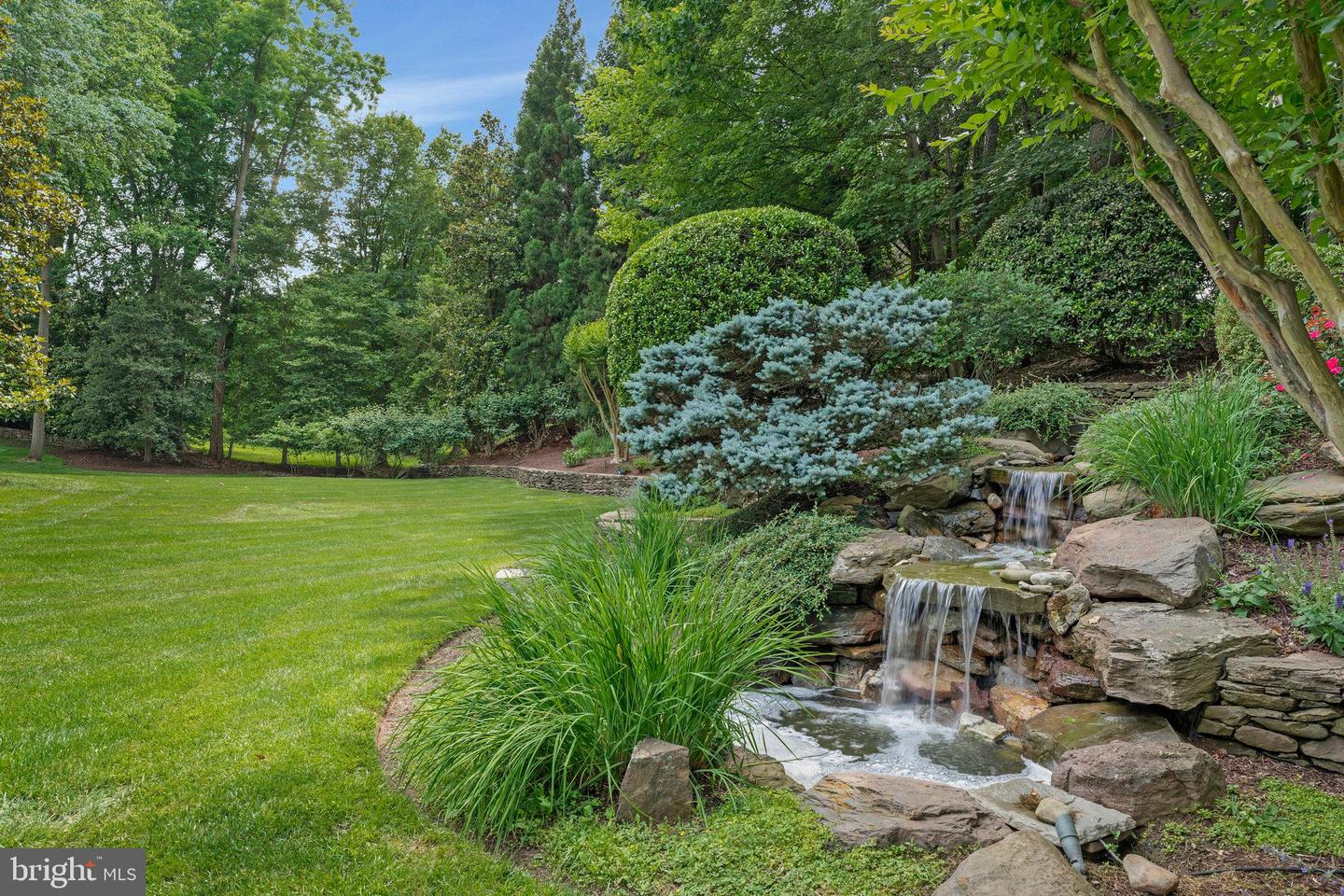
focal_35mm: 24
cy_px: 448
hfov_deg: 73.7
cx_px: 672
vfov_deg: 53.1
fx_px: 896
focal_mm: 24
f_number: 8
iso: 125
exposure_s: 1/30
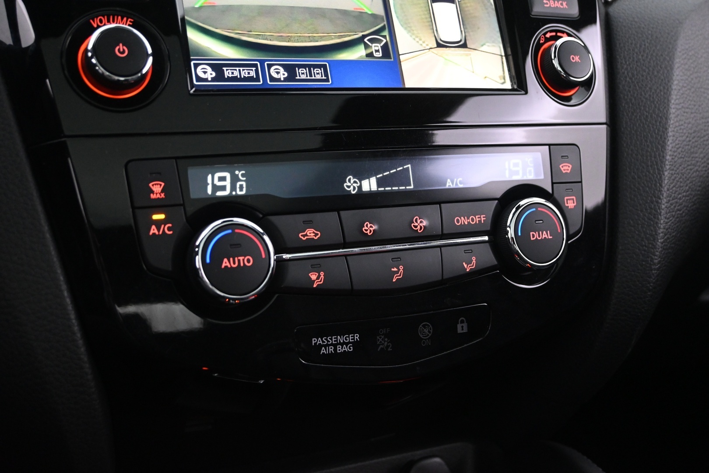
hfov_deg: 45.0
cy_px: 236
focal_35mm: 44
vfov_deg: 30.8
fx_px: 857
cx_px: 354
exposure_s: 1/20
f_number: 4.8
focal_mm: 29
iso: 2500
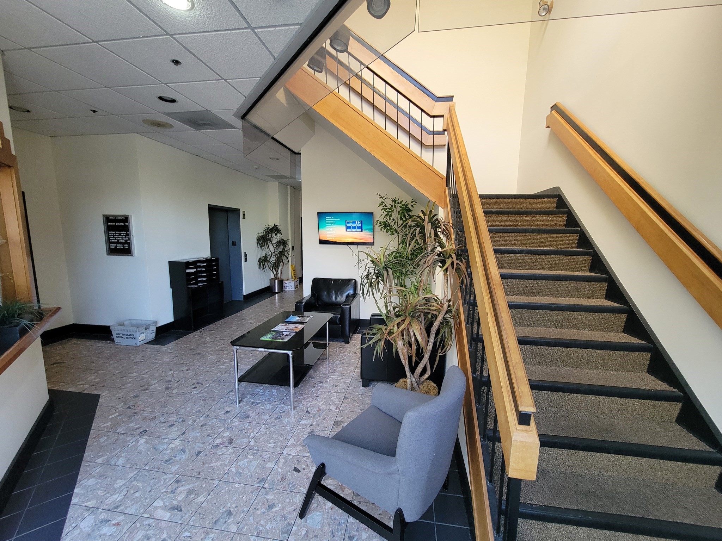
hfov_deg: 106.2
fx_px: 271
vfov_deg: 89.9
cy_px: 270
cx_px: 361
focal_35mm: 13
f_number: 2.2
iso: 320
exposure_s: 1/60
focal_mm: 2.2
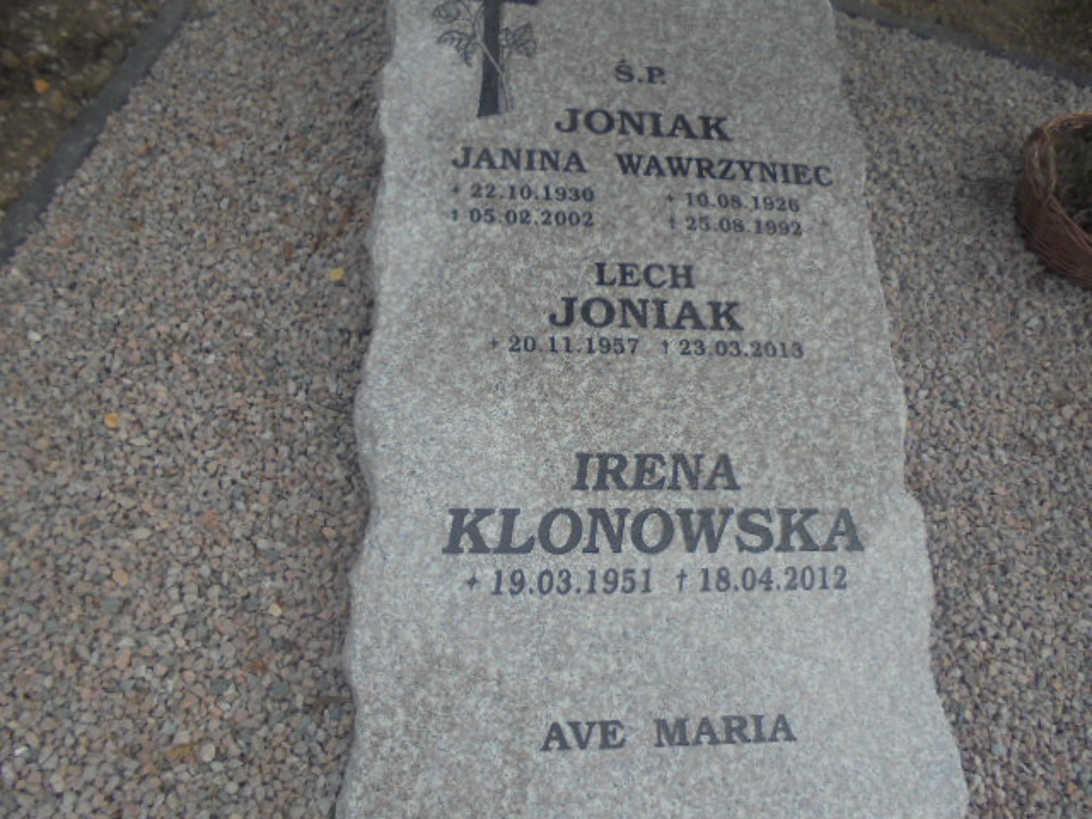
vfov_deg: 53.1
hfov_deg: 67.3
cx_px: 546
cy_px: 410
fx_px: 820
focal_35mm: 26
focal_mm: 4.6
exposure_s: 1/400
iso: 100
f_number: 3.5
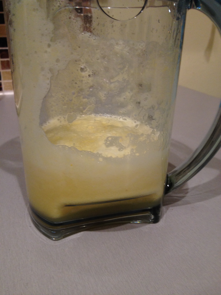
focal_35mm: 35
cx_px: 110
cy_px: 148
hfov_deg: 40.7
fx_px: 298
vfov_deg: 52.6
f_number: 2.4
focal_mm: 4.28
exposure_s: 1/20
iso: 125
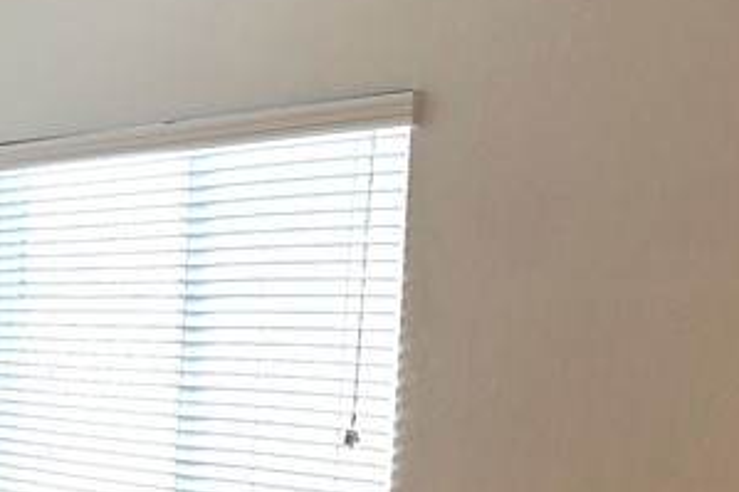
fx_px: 1682
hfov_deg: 21.6
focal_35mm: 82
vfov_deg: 16.1
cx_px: -299
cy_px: 556
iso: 20
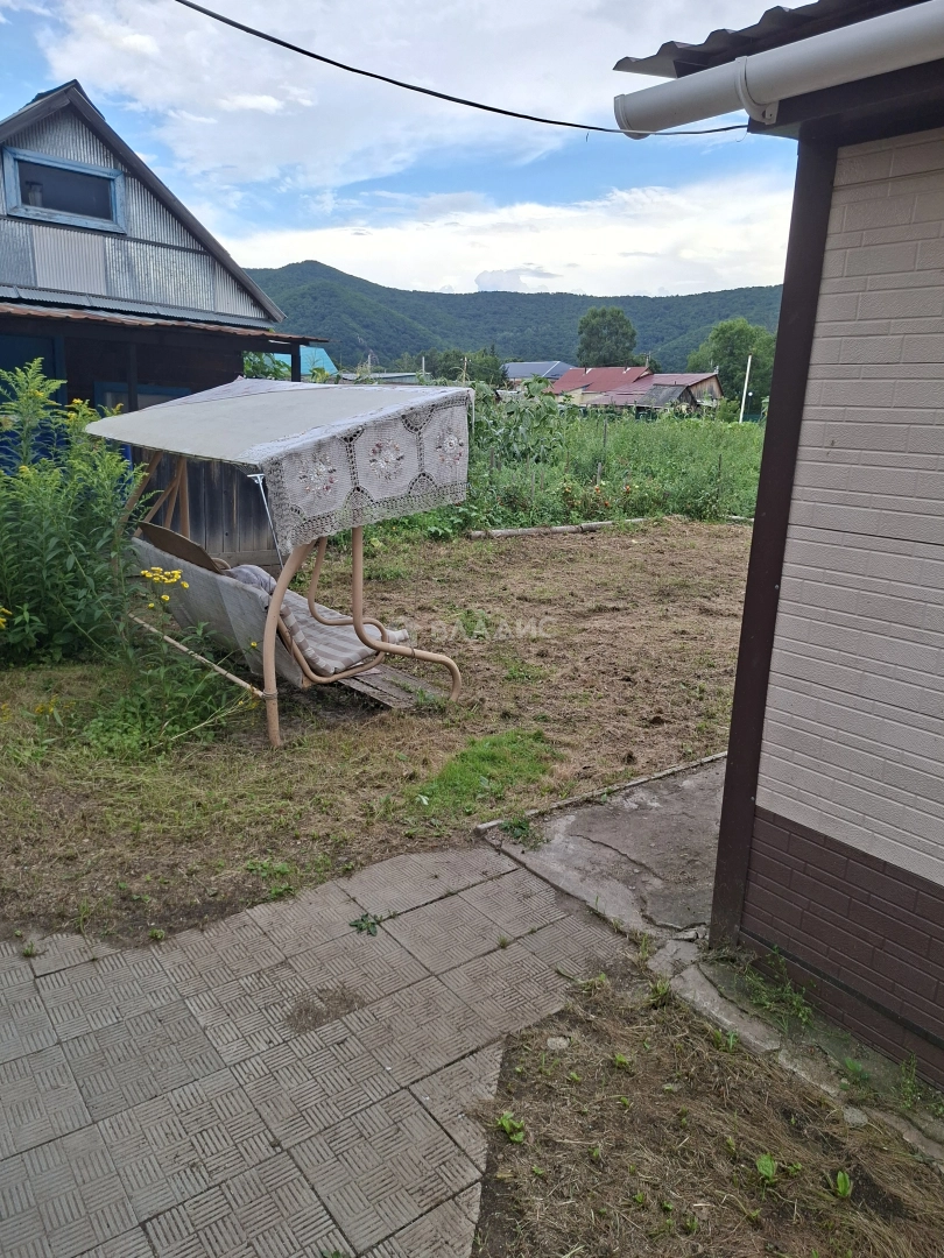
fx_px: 836
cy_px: 629
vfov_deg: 73.9
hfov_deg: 58.9
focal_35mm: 23
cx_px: 472
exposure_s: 1/431
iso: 50
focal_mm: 5.54
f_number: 1.8
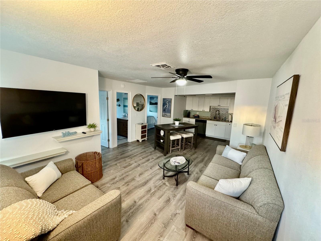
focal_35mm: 14
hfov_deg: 102.1
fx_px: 130
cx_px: 160
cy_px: 120
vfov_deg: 85.7
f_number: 2.2
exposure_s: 1/60
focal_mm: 2.22
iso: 1000
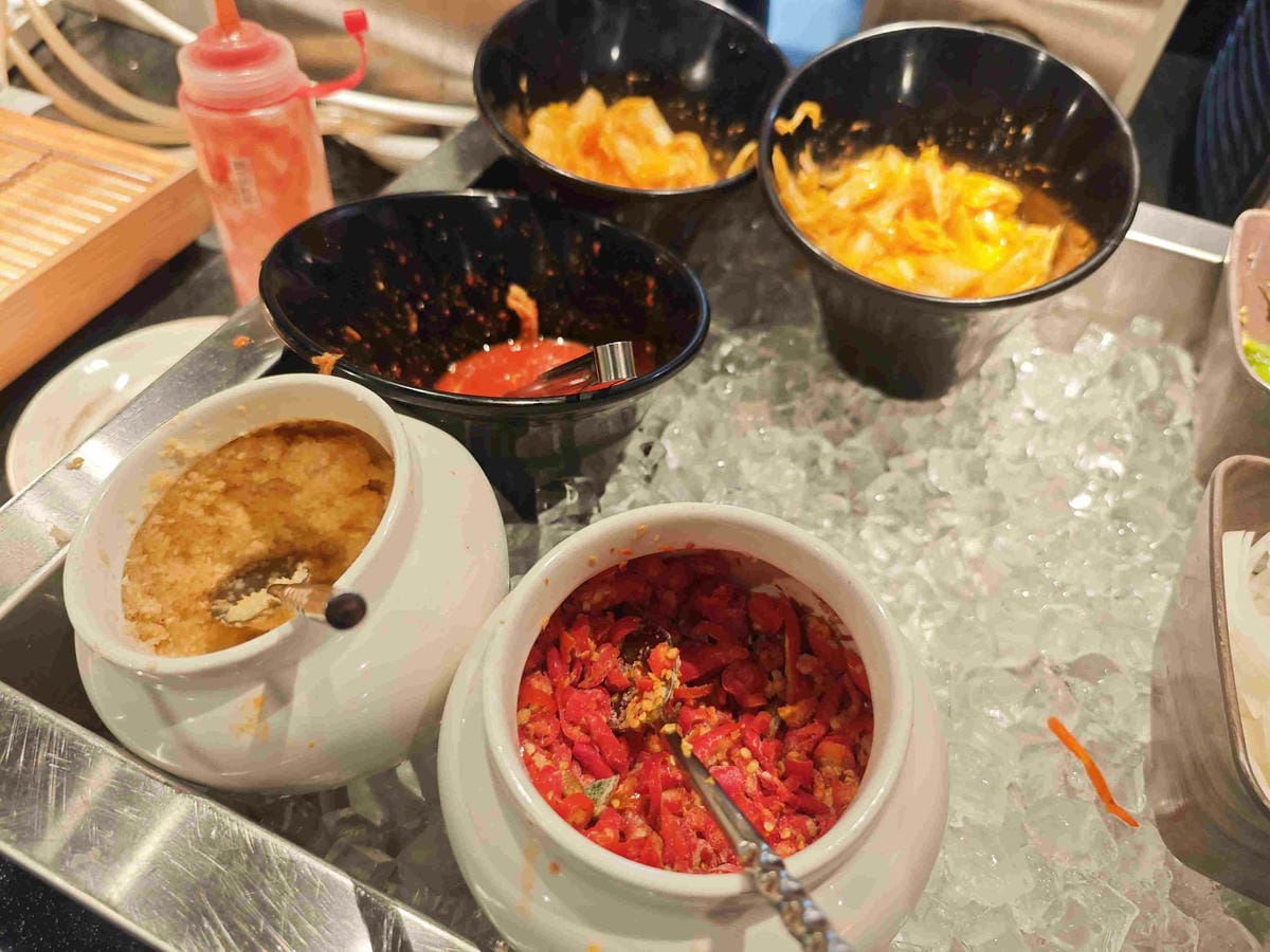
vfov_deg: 58.9
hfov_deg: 73.9
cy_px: 476
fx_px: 844
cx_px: 635
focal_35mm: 23
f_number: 1.63
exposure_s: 1/60
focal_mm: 8.72
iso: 200
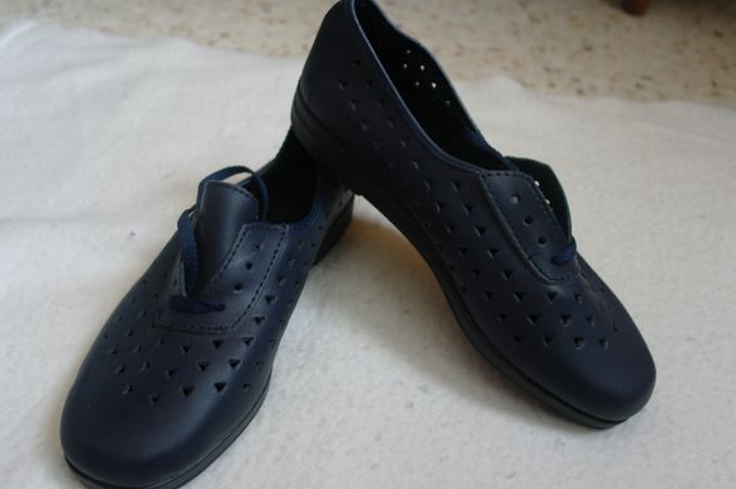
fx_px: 633
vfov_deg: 42.2
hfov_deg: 60.3
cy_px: 250
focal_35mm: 31
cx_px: 366
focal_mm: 20
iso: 400
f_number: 3.5
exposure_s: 1/20
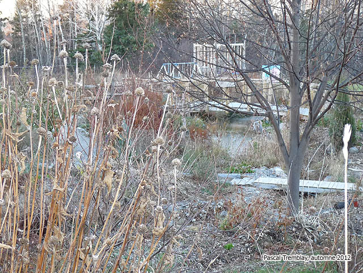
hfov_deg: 28.2
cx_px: 182
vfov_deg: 21.3
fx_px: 724
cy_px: 136
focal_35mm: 69
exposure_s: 1/30
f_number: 3
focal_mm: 6.9
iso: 125
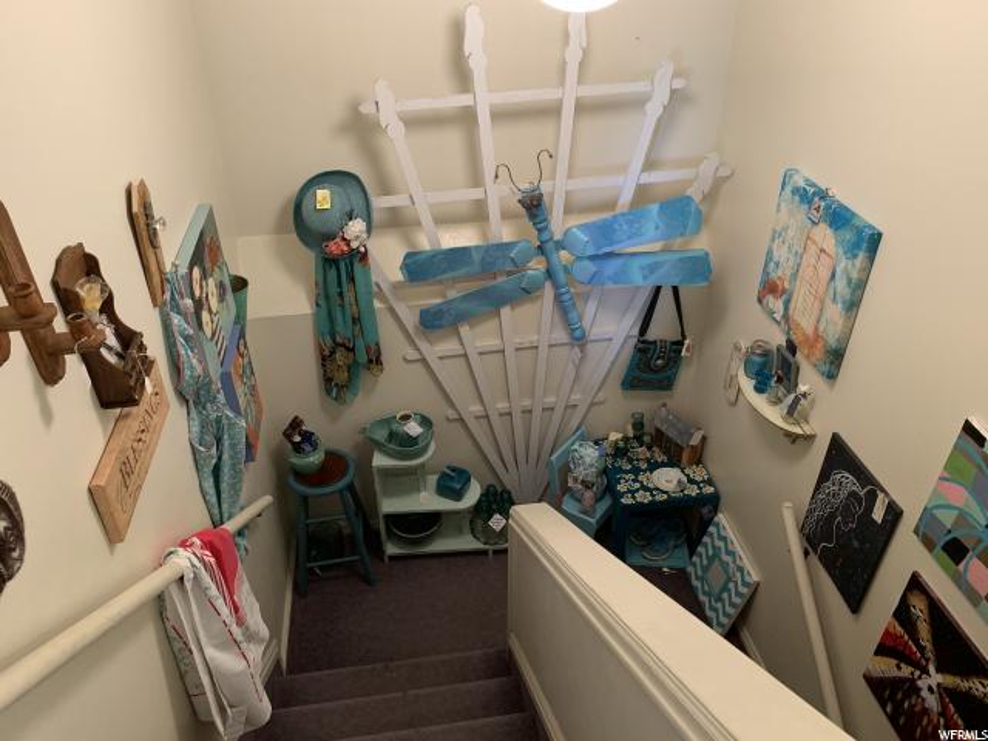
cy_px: 370
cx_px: 494
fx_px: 742
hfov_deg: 67.3
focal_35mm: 26
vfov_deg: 53.1
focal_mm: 4.25
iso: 320
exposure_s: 1/60
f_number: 1.8
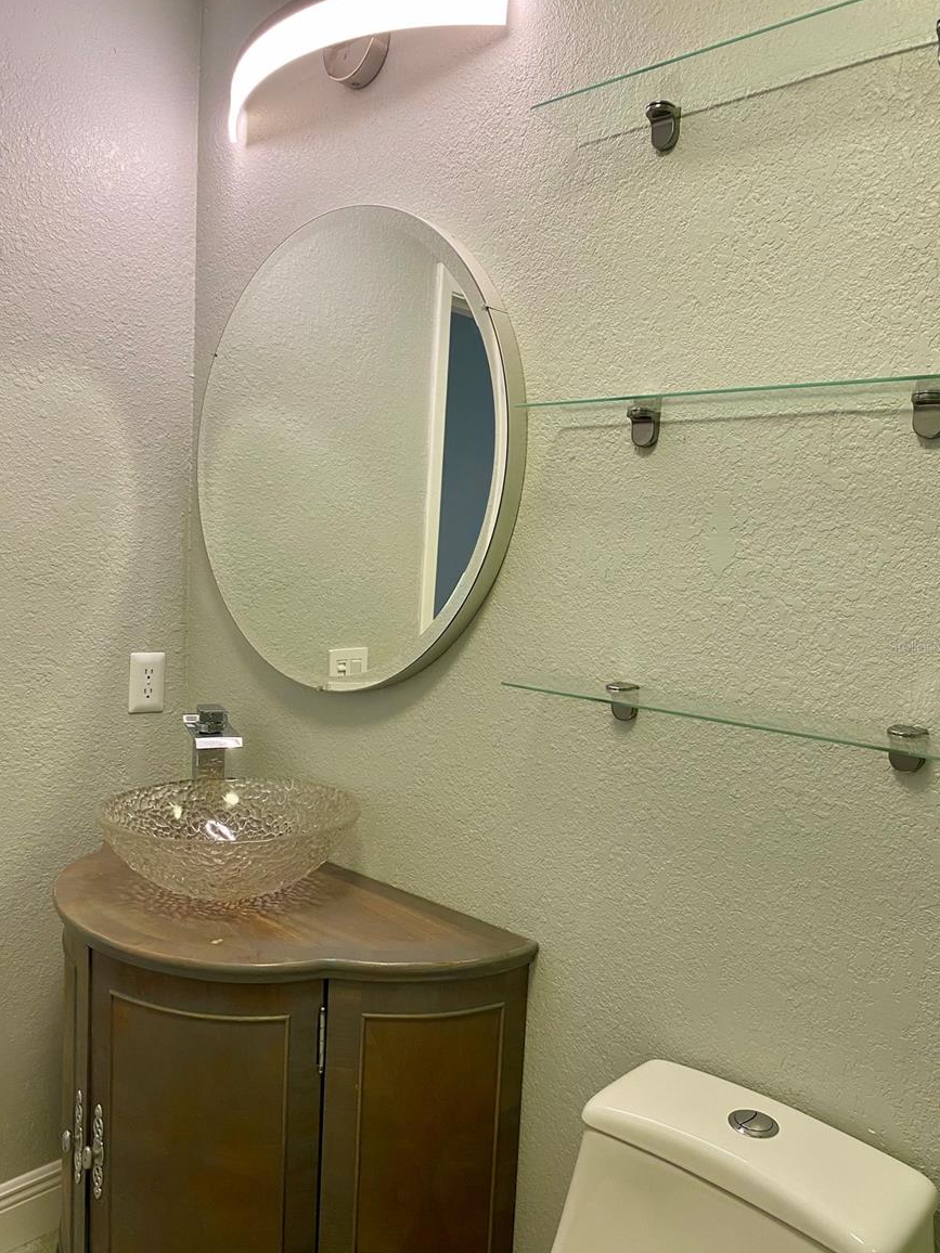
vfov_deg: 65.3
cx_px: 477
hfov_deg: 51.4
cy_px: 646
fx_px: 978
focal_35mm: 27
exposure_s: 1/60
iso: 100
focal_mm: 4.25
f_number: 1.8
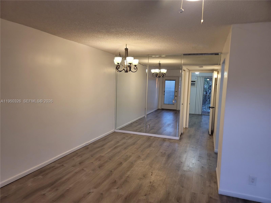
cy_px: 102
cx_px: 136
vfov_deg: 54.9
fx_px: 196
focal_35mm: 25
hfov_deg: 69.4
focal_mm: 7
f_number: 1.8
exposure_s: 1/60
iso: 160
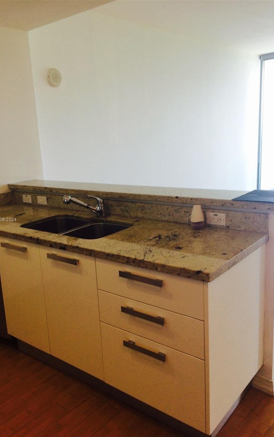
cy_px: 220
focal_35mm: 31
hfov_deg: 40.5
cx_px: 115
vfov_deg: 61.2
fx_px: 370
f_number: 2.2
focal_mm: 4.15
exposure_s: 1/60
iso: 50
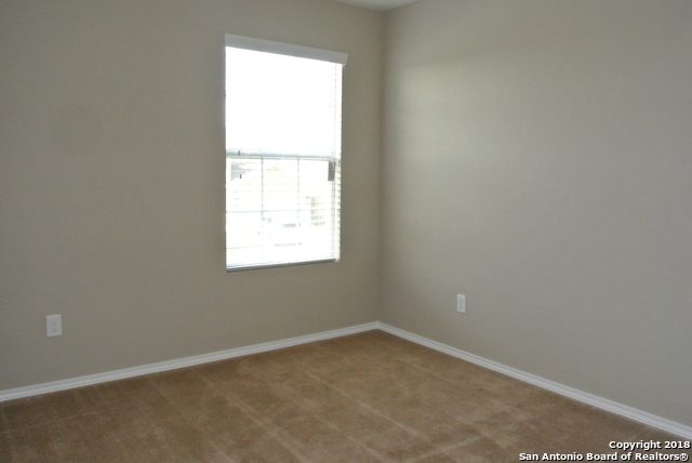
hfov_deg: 65.4
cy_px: 232
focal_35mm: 28
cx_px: 346
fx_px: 539
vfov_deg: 46.5
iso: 1000
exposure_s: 1/40
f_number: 11
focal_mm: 10.7
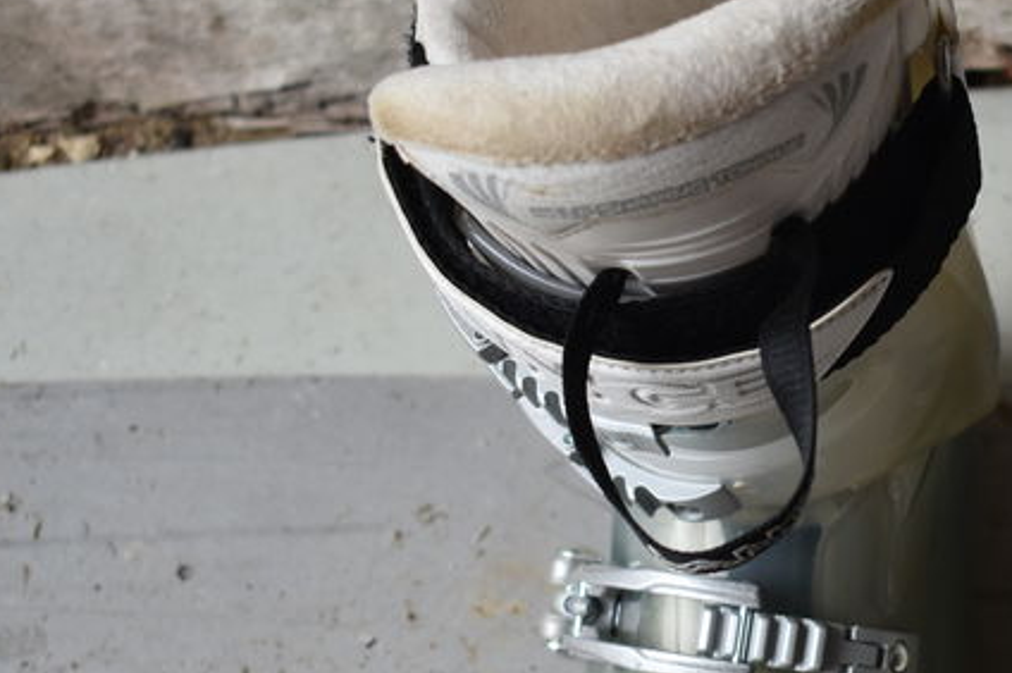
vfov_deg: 15.9
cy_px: 574
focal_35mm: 85
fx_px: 2388
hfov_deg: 23.0
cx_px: 1012
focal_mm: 24
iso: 400
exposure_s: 1/80
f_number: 4.5
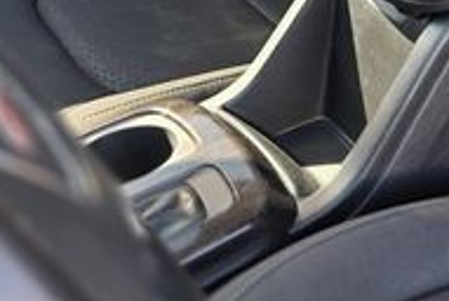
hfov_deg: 20.7
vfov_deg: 14.9
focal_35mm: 80
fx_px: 999
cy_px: -242
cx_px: 715
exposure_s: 1/180
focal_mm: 6.3
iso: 64
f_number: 1.7
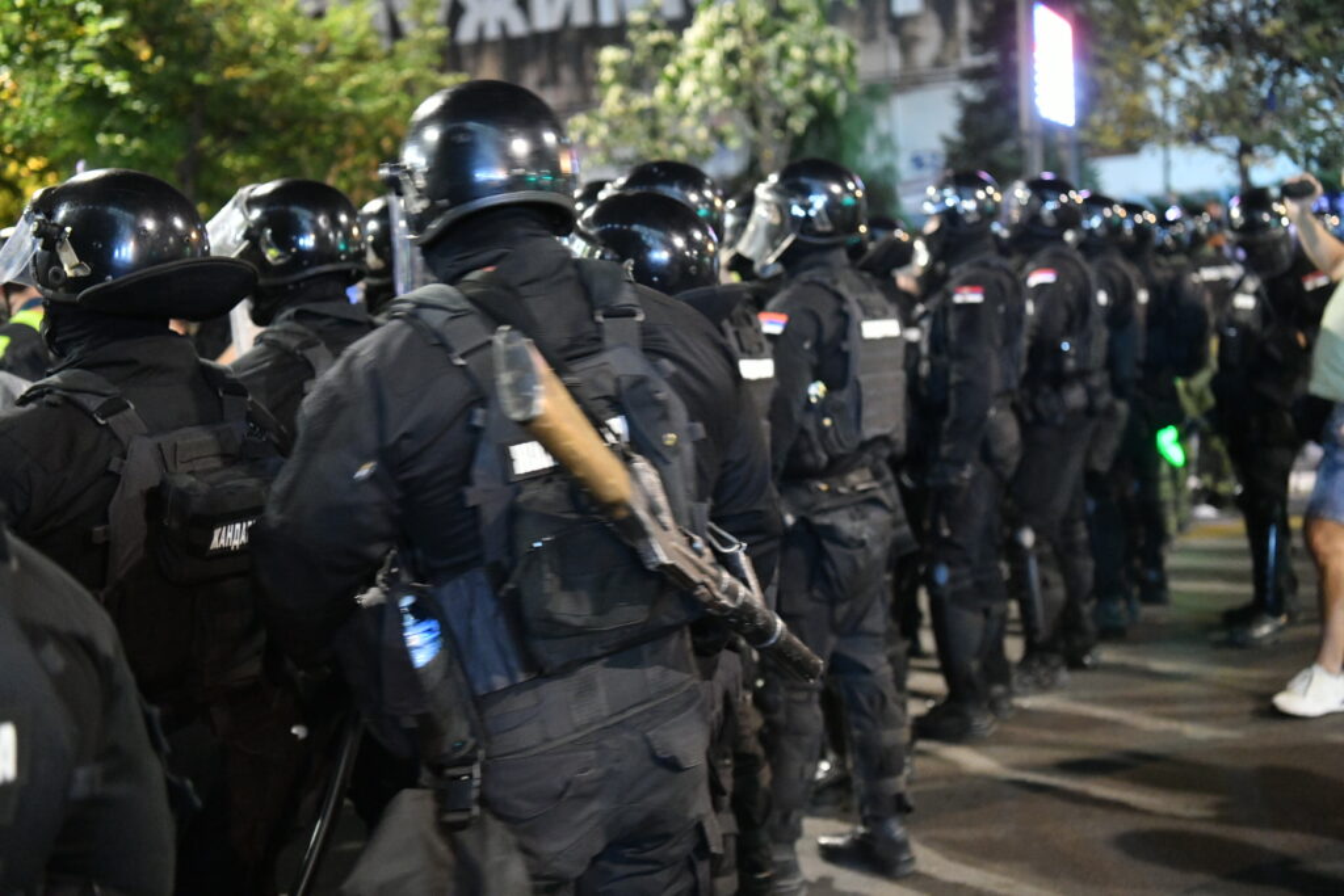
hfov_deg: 41.1
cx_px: 672
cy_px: 448
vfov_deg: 28.1
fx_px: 1792
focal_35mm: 48
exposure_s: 1/13
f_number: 3.2
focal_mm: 48
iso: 6400
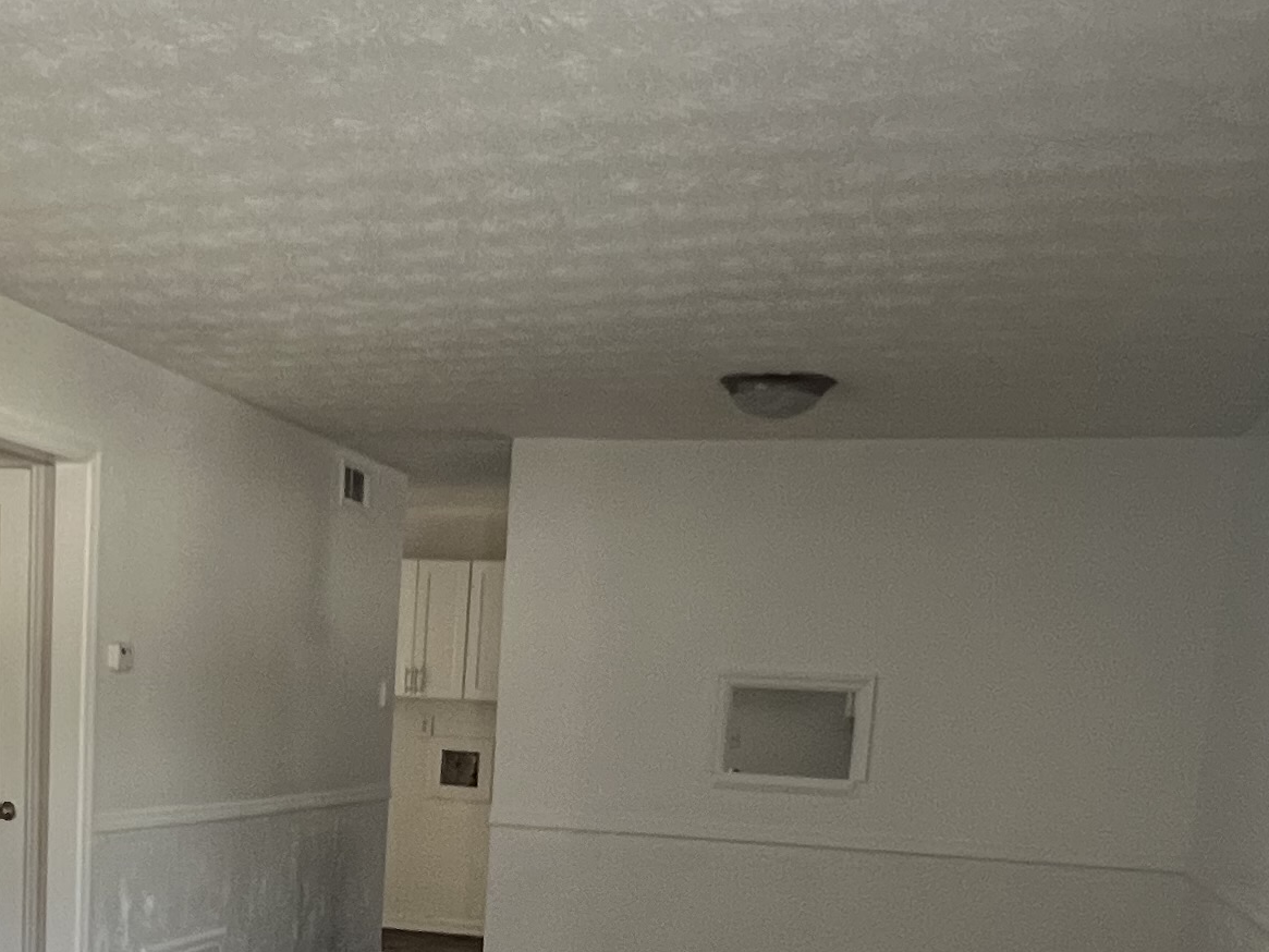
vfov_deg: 29.7
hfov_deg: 41.1
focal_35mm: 45
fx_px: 1650
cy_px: 980
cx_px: 344
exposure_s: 1/99
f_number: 1.8
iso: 200
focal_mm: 1.57
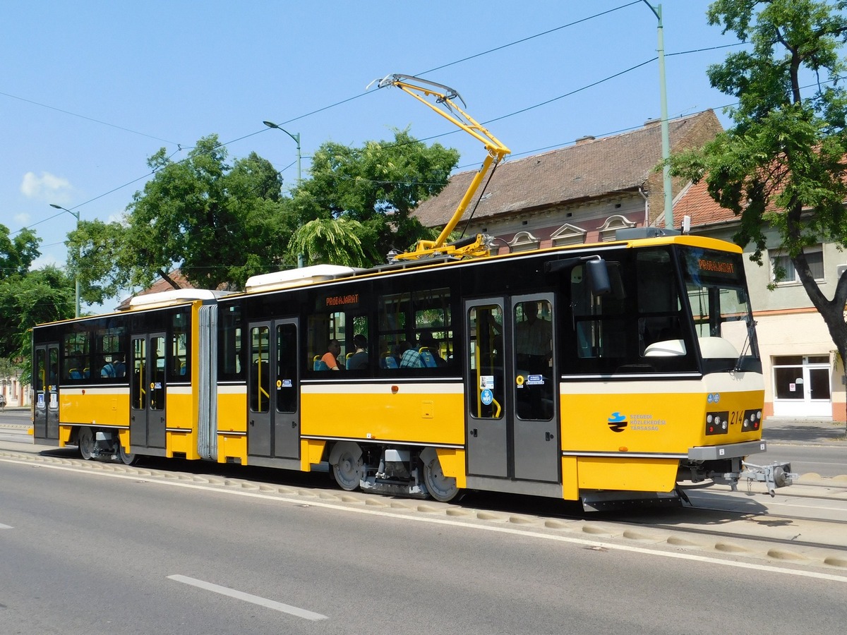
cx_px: 424
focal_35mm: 36
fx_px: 881
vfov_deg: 39.7
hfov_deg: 51.4
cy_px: 318
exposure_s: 1/1000
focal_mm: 6.3
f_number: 3.5
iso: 125
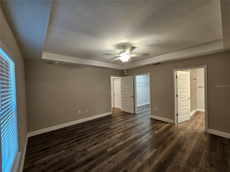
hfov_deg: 106.2
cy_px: 86
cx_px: 115
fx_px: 86
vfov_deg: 89.9
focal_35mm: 13
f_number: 2.2
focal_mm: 2.2
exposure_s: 1/60
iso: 400
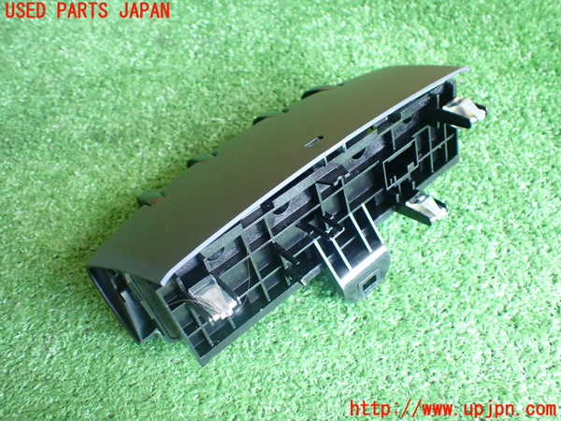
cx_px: 280
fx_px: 486
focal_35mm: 30
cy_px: 210
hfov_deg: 60.0
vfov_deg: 46.8
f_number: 2.3
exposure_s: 1/40
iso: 800
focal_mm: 5.4
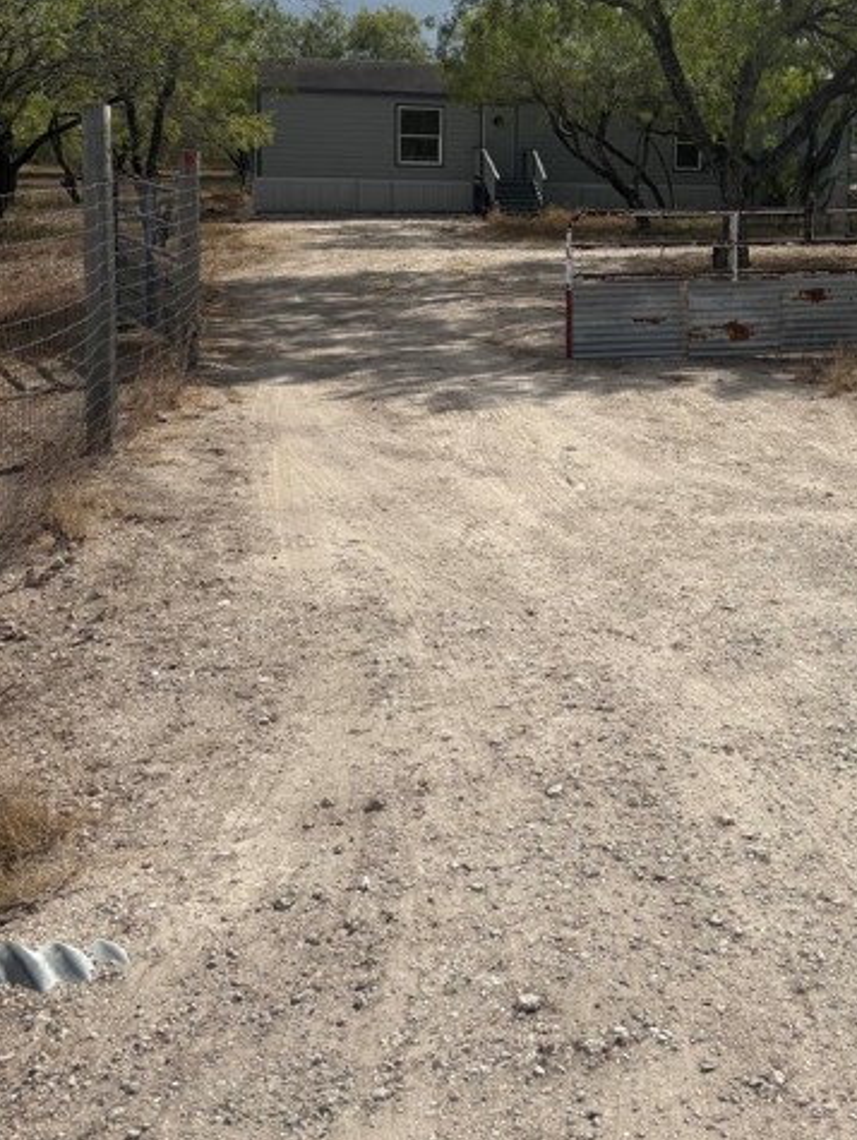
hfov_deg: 33.9
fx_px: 1385
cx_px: 612
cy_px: 300
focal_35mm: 42
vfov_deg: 43.5
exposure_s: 1/8850
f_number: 1.6
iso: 50
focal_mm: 5.96
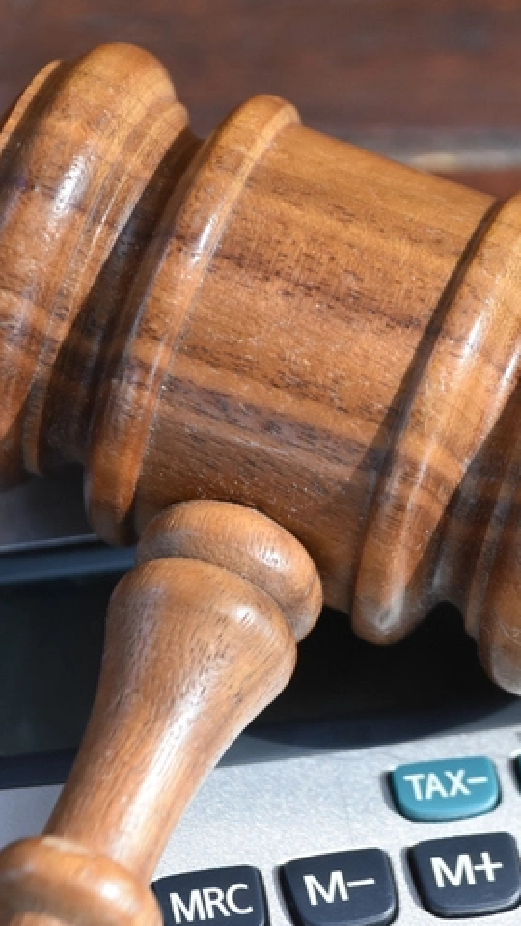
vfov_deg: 6.7
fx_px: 7854
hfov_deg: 3.8
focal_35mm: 320
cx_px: 357
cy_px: 464
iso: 800
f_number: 6.3
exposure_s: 1/160
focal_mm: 135
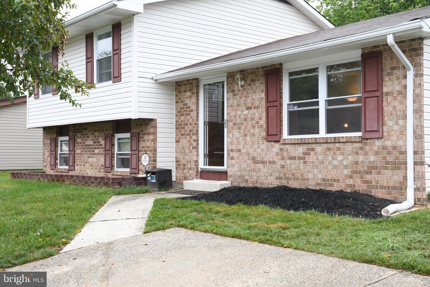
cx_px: 215
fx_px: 514
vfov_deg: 31.2
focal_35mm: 43
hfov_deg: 45.4
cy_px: 144
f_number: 8
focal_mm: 29
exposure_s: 1/160
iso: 1250
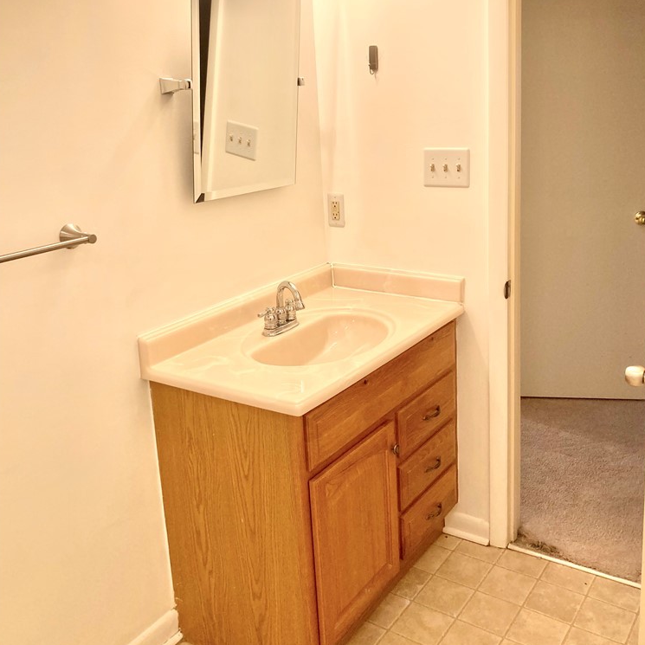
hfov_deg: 48.5
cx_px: 323
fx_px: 717
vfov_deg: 48.2
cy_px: 268
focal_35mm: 34
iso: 80
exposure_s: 1/60
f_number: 1.8
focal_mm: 3.99
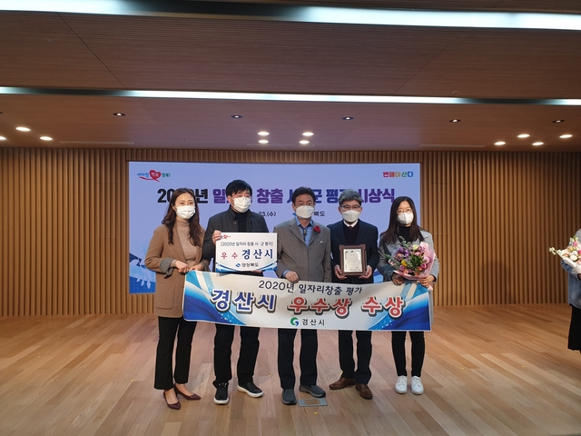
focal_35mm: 26
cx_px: 290
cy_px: 218
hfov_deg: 67.3
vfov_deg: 53.1
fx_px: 436
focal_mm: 4.3
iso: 80
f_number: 2.4
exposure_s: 1/60
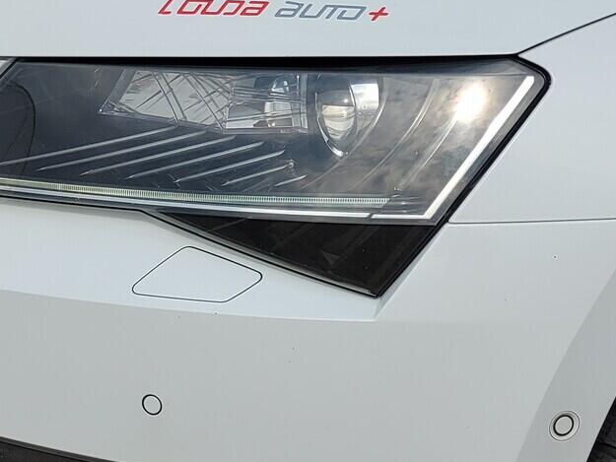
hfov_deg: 11.3
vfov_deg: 8.5
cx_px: 268
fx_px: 3115
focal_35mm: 175
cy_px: 281
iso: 25
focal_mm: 7.12
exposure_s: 1/1248
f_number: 2.4
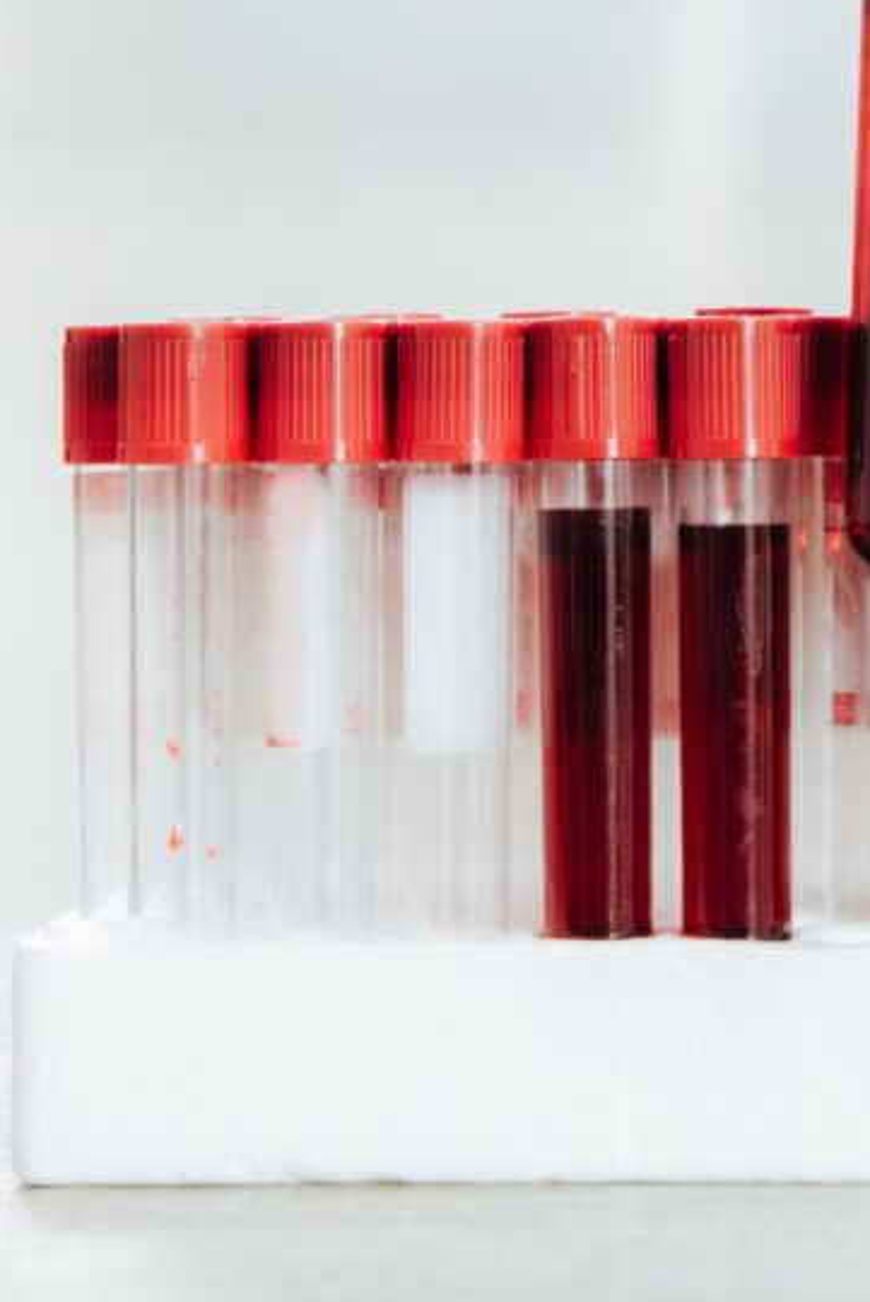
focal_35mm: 149
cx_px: 803
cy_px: 108
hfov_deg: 9.2
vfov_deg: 13.6
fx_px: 5390
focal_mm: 70
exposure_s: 1/160
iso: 500
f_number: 7.1
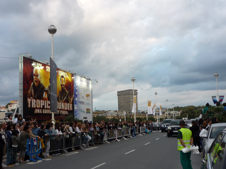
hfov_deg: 46.8
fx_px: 261
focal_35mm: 40
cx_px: 107
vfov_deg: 35.9
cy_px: 92
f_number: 2.8
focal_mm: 5.5
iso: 100
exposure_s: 1/160
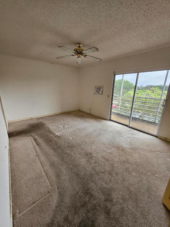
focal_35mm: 13
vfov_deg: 106.2
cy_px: 114
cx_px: 85
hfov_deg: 89.9
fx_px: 85
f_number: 2.2
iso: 64
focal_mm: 1.74
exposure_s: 1/60
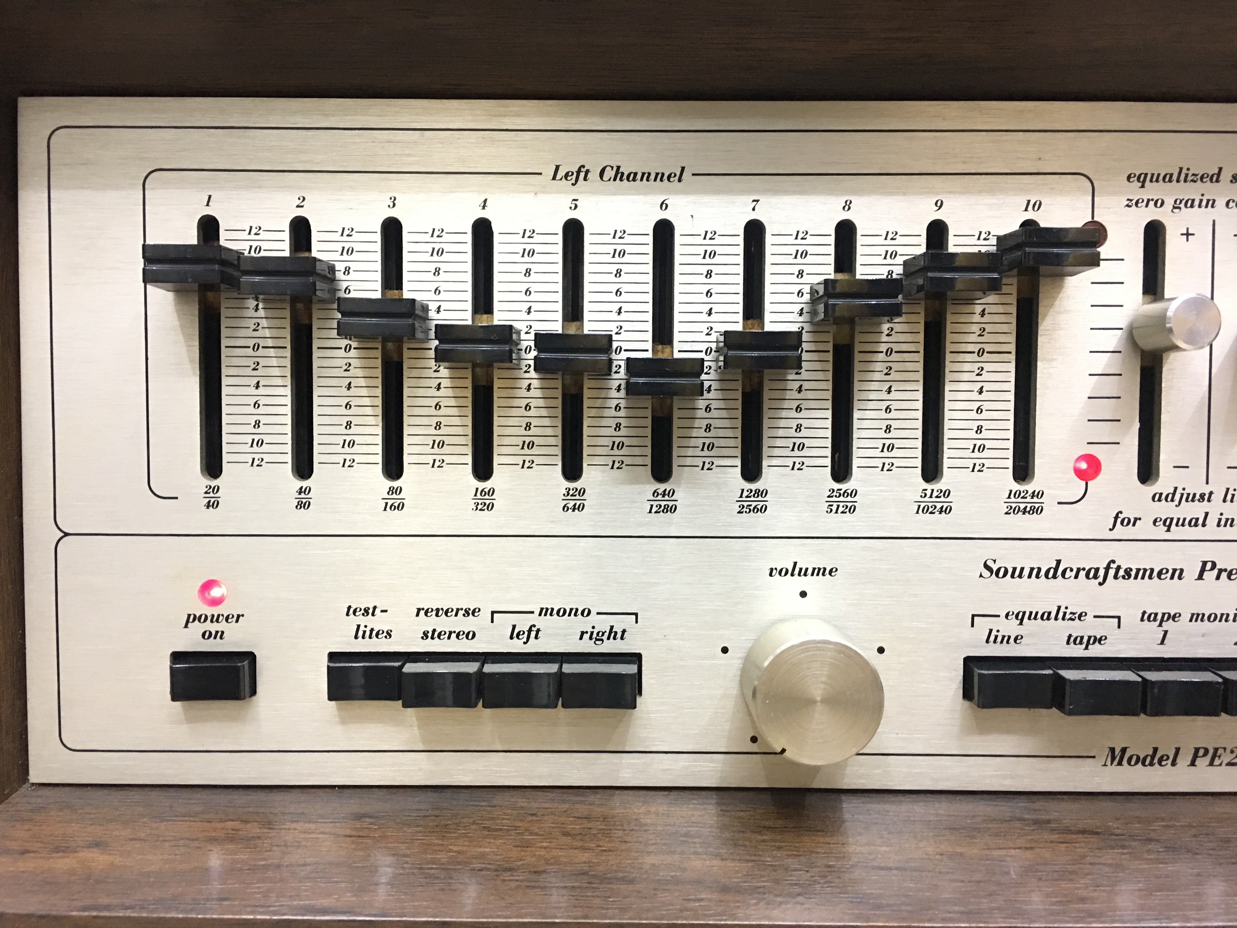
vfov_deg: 48.2
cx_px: 618
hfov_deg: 61.7
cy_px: 464
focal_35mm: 29
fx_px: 1036
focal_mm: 4.15
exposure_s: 1/10
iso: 100
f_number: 2.2
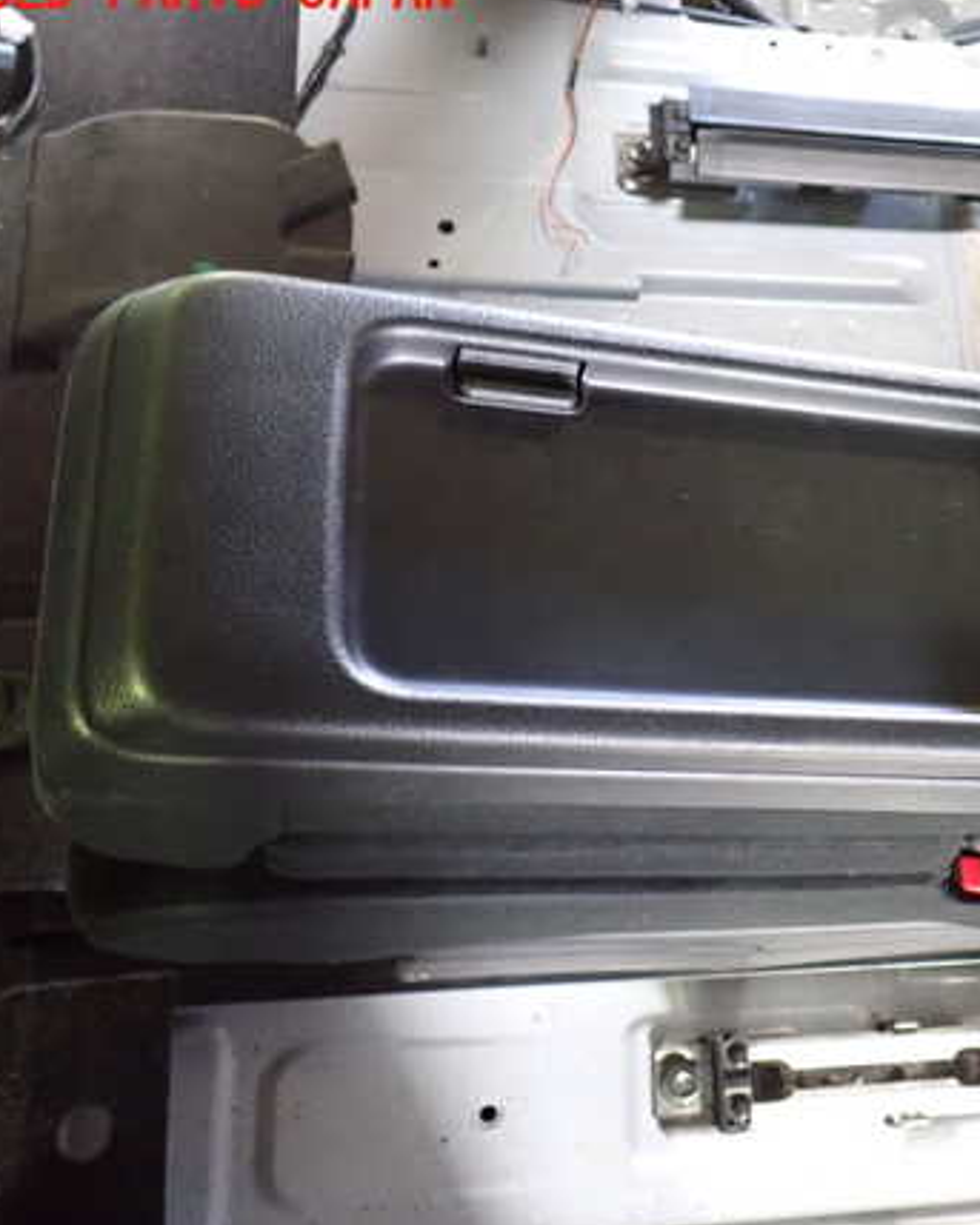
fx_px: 1487
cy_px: 597
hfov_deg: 35.3
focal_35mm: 41
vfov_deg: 44.8
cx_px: 791
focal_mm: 5.4
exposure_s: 1/25
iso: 800
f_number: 2.3
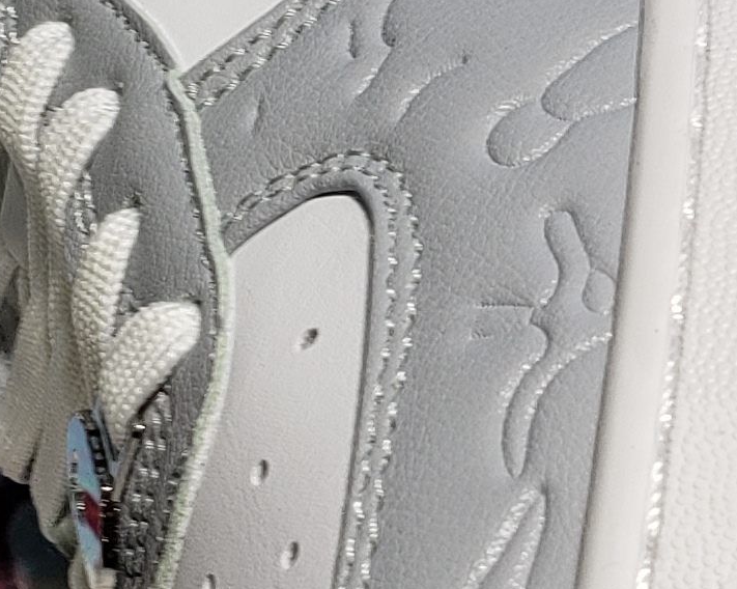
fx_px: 3139
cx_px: 786
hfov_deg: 13.2
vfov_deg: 10.7
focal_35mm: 144
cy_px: 153
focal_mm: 4.3
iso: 50
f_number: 2.4
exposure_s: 1/243
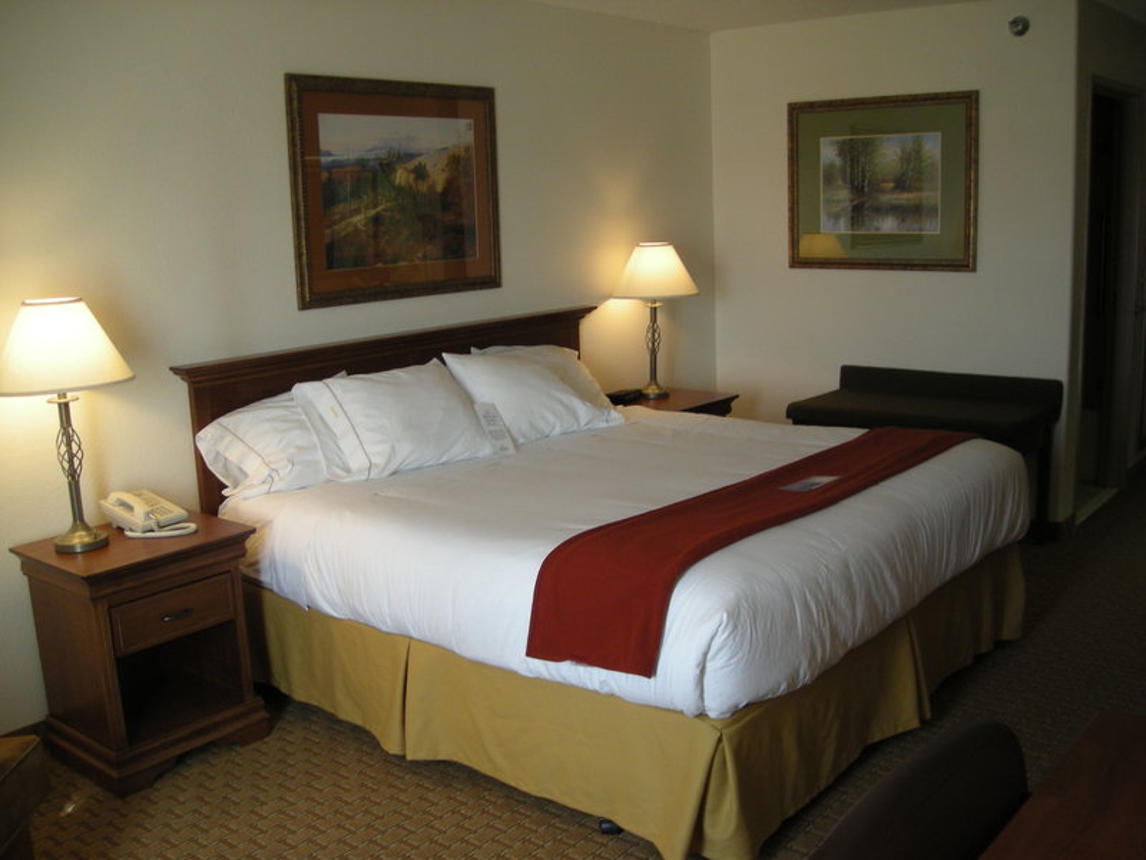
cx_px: 573
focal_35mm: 35
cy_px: 430
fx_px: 1159
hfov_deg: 52.6
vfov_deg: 40.7
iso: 108
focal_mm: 5.7
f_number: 2.8
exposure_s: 1/54.2
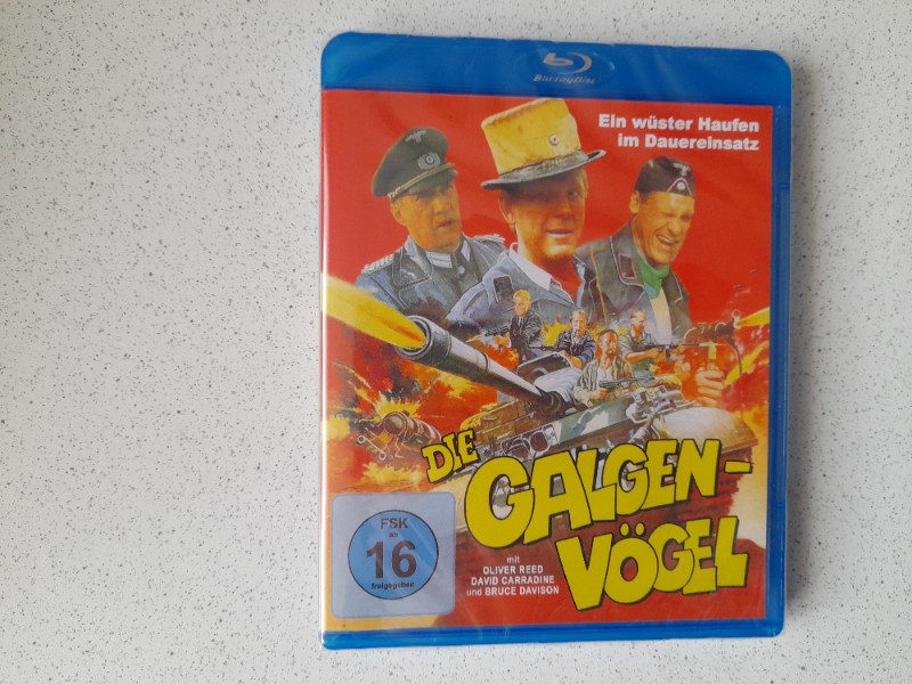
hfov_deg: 69.4
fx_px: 659
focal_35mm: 25
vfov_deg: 54.9
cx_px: 456
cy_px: 342
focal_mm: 4.6
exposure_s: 1/60
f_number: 2
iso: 160
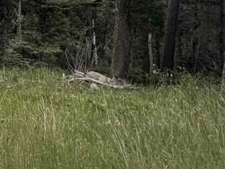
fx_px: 734
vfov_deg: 11.5
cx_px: -284
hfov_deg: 13.6
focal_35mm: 113
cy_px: -190
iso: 80
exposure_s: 1/3425
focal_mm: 6.76
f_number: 1.78
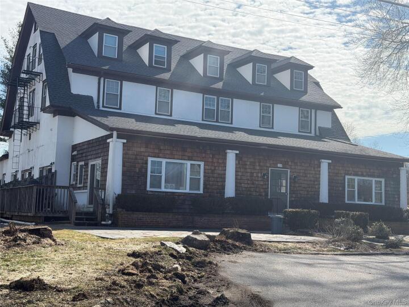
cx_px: 204
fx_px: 567
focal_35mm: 48
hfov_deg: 39.7
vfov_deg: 30.3
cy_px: 154
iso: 100
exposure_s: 1/6024
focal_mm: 6.76
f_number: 1.78
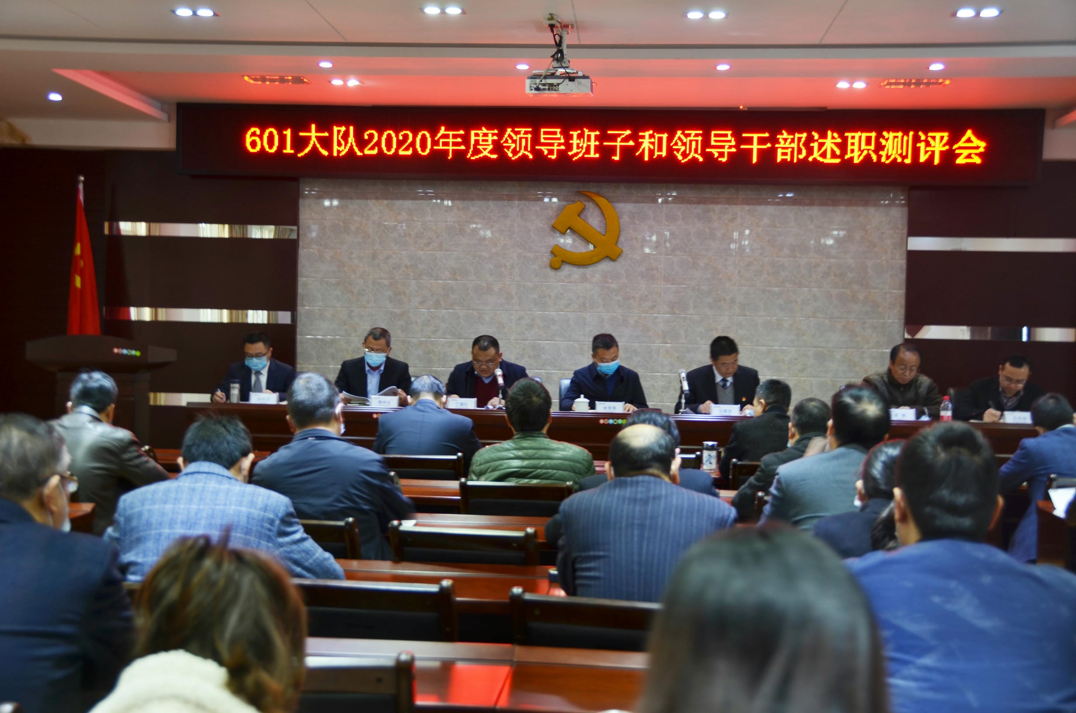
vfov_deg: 28.8
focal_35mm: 46
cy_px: 356
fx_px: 1387
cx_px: 538
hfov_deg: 42.4
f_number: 4
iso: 100
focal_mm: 31
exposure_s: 1/4
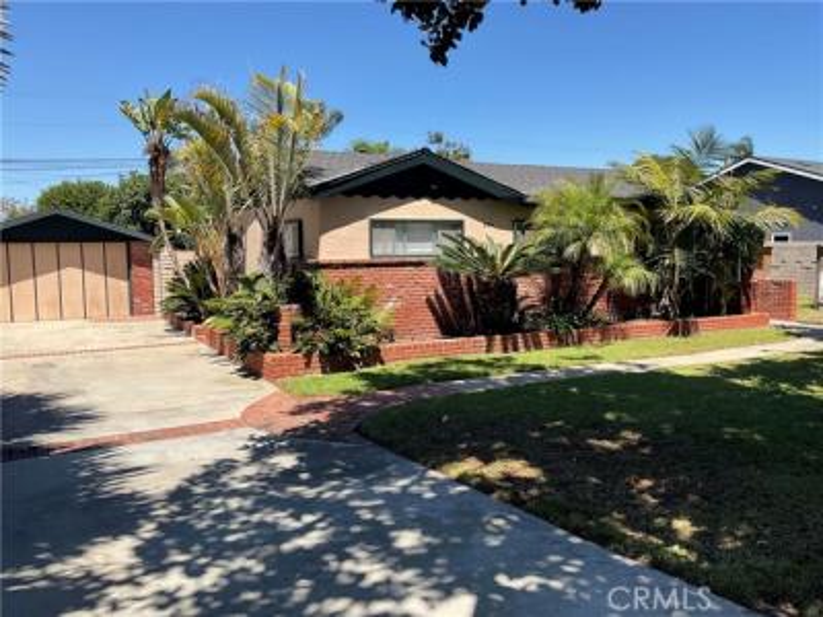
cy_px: 308
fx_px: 689
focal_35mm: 29
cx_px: 412
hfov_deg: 61.7
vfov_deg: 48.2
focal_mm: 3
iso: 16
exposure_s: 1/1377
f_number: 1.8
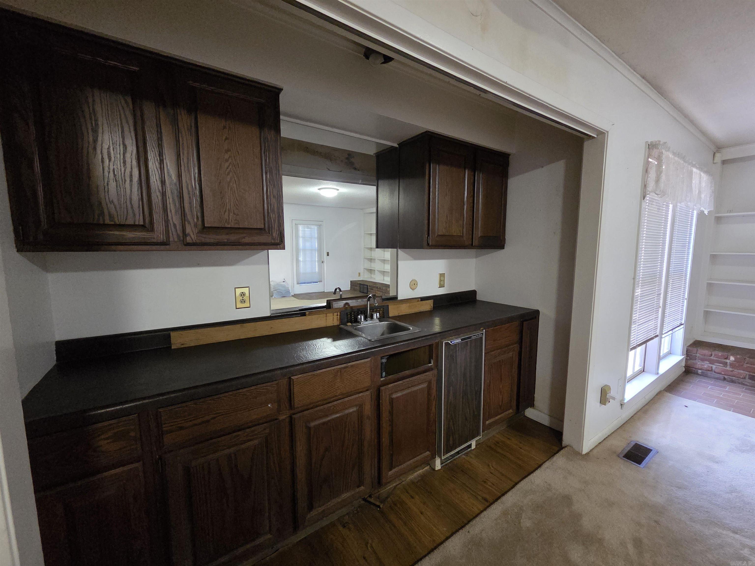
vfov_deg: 89.9
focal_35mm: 13
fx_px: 284
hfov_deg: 106.2
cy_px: 283
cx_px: 378
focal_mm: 2.2
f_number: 2.2
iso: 1600
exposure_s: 1/60
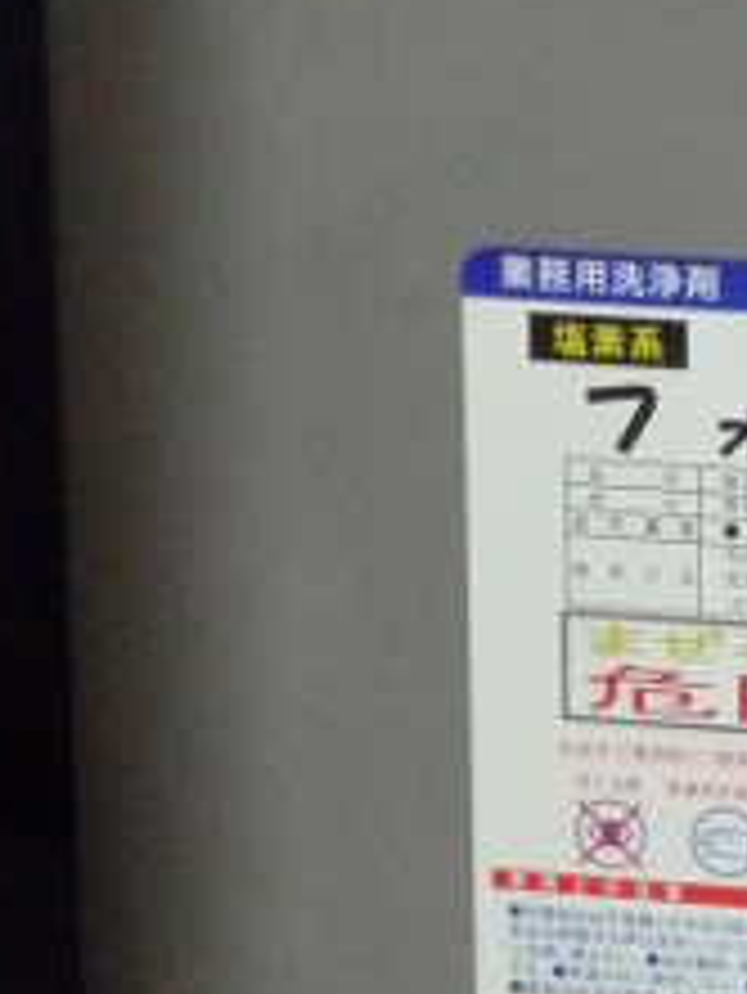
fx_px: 8566
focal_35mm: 298
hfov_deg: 5.0
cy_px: 657
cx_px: 950
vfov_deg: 6.6
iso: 800
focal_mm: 17.5
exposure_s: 1/100
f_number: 4.7
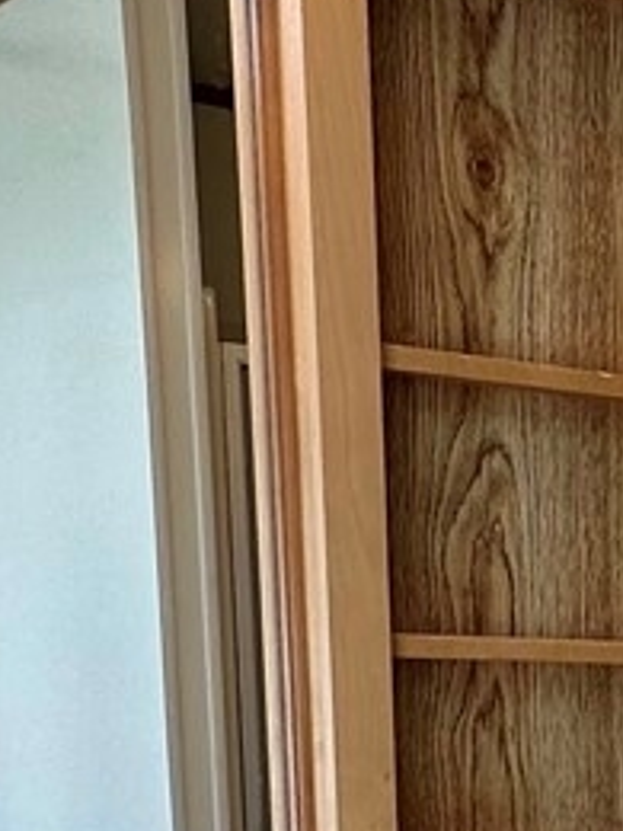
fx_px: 2064
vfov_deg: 20.2
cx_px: 1070
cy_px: 1179
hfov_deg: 15.2
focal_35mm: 86
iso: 40
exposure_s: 1/134
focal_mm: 2.22
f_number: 2.2
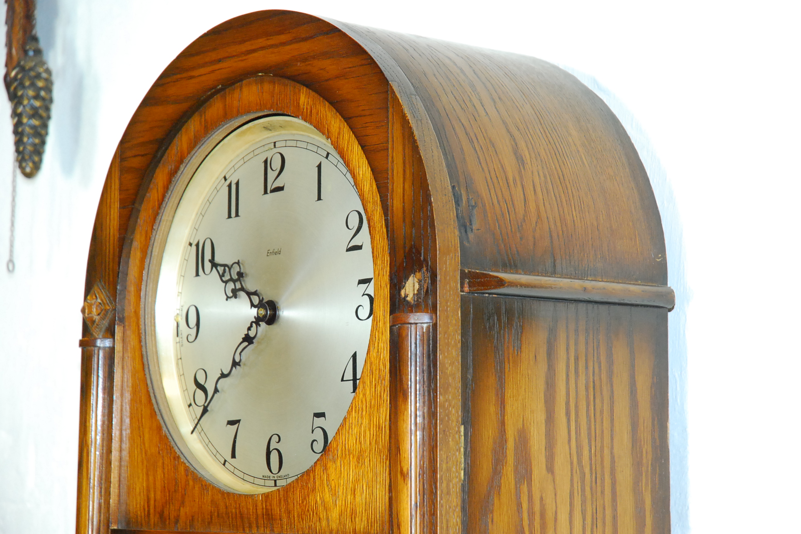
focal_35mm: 106
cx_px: 400
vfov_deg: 12.9
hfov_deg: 19.3
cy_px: 269
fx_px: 2358
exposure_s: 1/60
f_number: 5.6
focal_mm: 70
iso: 1250
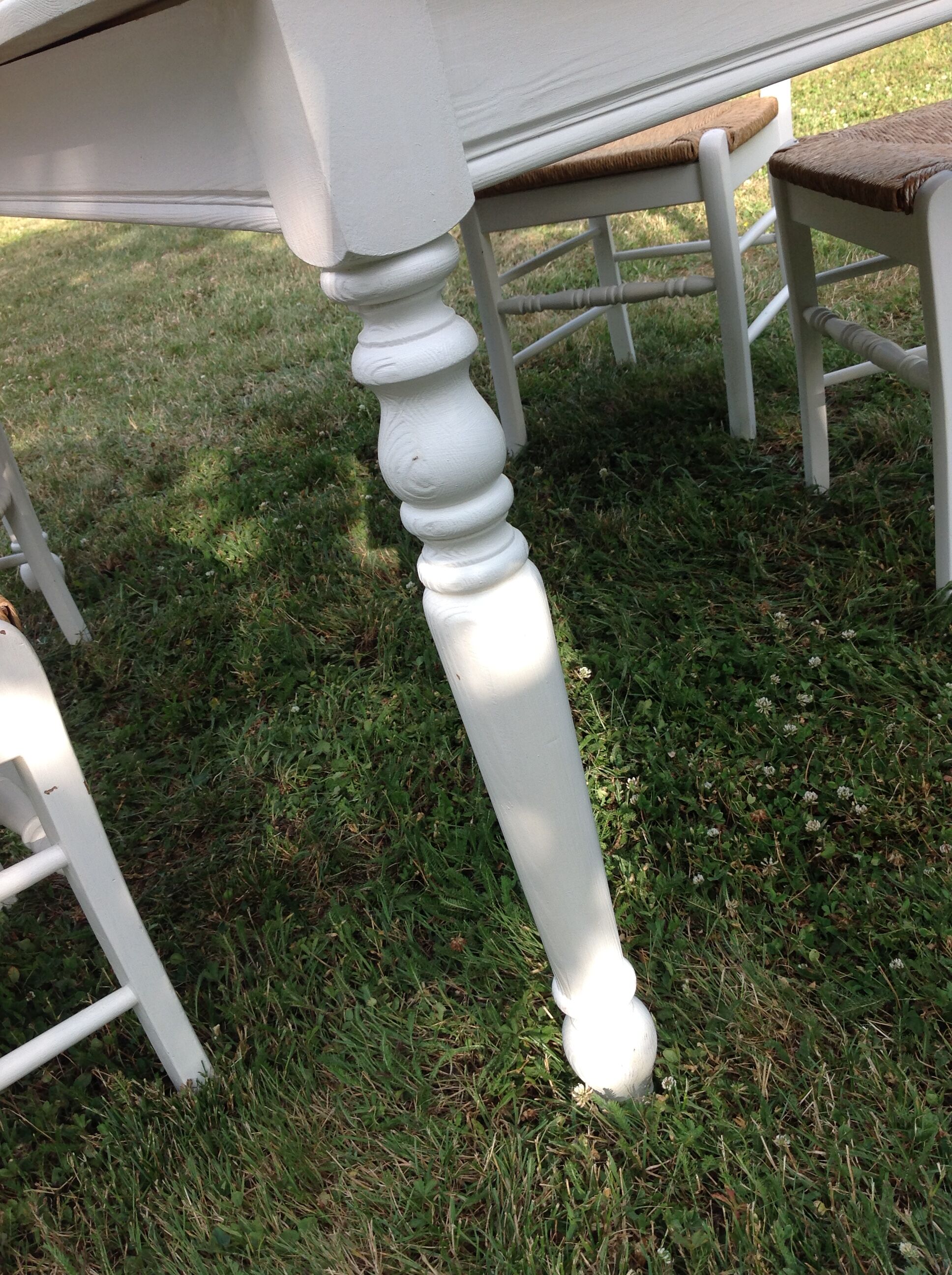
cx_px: 476
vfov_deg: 52.7
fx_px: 1287
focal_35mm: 35
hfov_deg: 40.6
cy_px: 638
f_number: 2.4
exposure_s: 1/408
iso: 50
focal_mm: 4.28
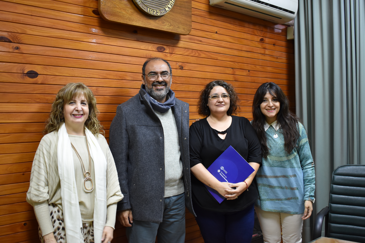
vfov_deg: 36.9
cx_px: 182
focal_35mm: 36
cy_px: 122
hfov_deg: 53.1
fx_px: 365
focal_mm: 24
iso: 1100
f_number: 4
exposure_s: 1/30
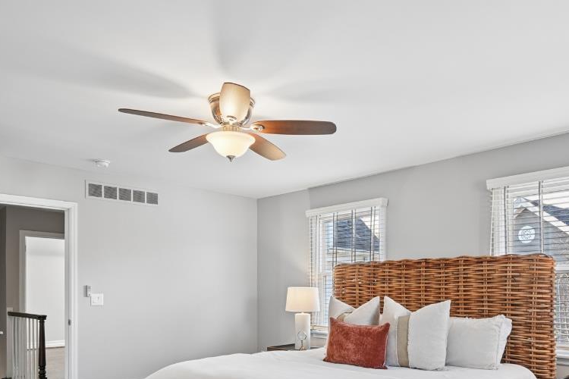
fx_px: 443
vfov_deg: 43.8
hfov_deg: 65.4
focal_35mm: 28
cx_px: 309
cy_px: 312
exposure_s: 1/30
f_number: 8
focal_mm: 14
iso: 400
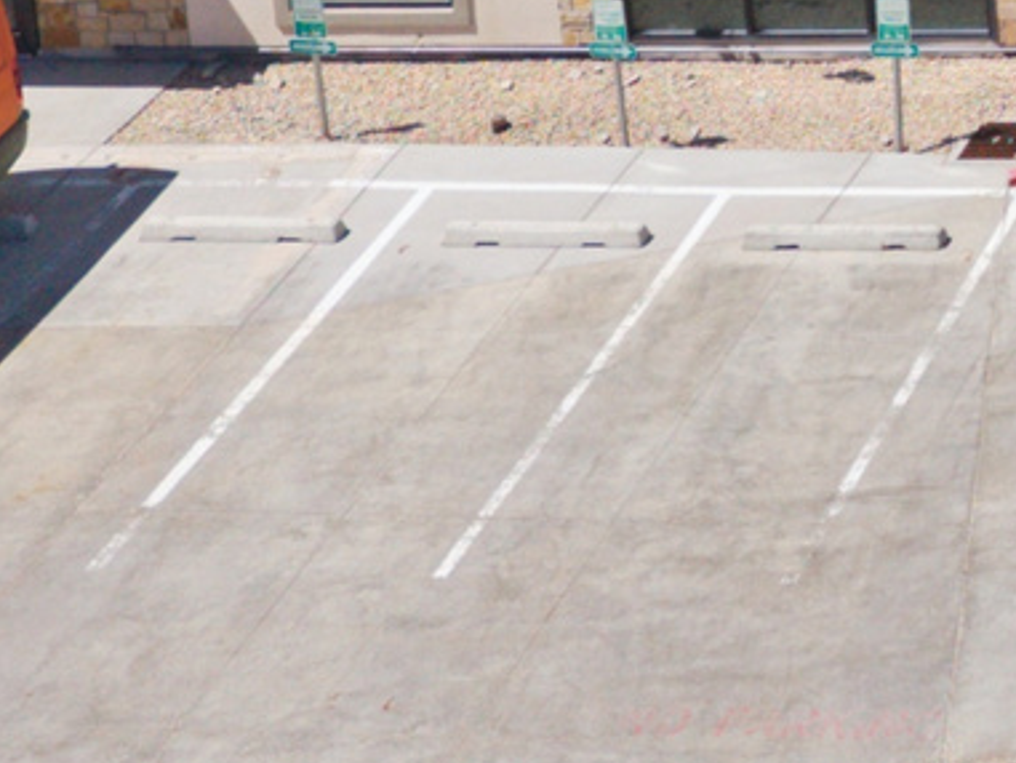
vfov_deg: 10.0
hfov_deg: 12.7
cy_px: -1120
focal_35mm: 129
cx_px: 2232
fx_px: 3787
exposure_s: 1/6400
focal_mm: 8.7
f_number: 1.8
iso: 170
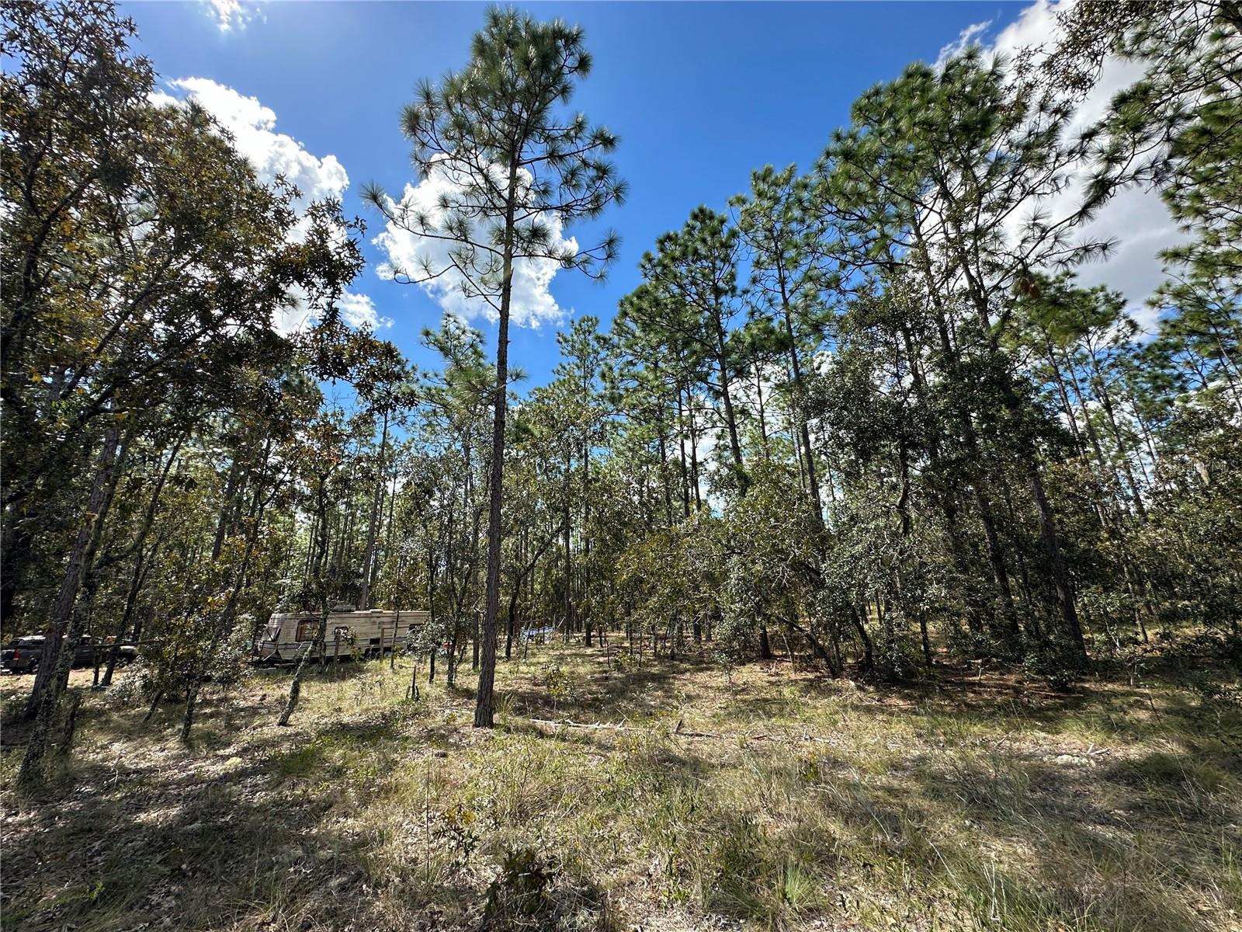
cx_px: 621
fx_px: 502
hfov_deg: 102.1
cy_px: 466
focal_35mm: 14
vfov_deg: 85.7
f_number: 2.2
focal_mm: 2.22
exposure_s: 1/932
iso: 50
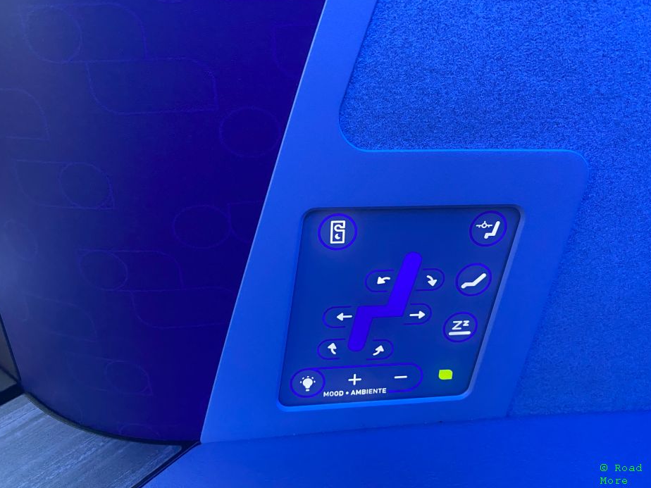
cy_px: 246
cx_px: 333
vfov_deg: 51.4
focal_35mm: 27
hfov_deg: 65.3
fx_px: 508
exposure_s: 1/28
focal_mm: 4.25
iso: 800
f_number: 1.8
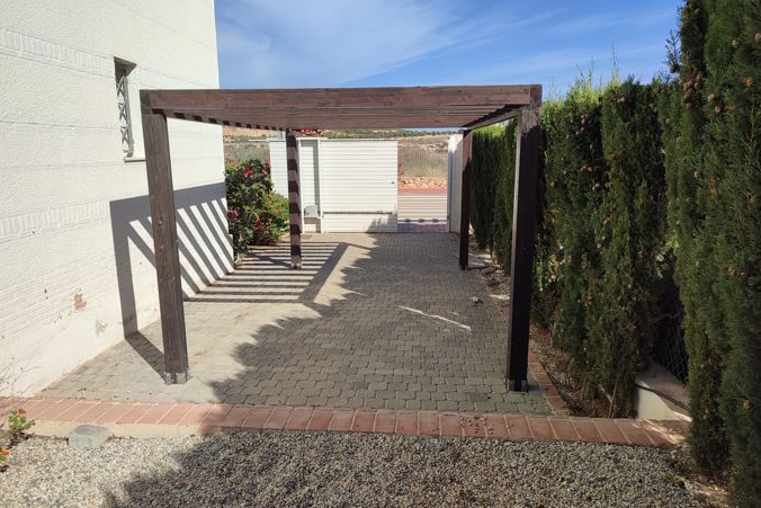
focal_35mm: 26
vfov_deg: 49.6
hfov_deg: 69.4
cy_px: 265
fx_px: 550
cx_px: 377
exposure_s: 1/941
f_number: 1.89
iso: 50
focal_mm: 5.89
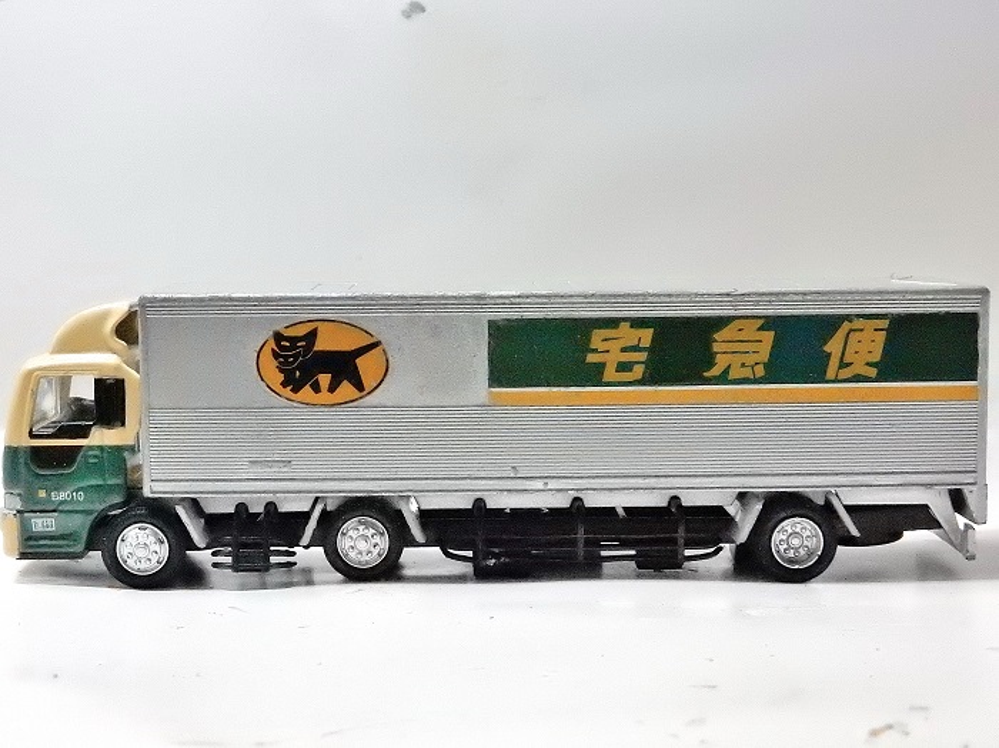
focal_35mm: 60
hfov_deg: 32.2
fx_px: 1730
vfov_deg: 24.4
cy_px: 374
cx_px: 500
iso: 3200
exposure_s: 1/160
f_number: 4.5
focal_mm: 10.7
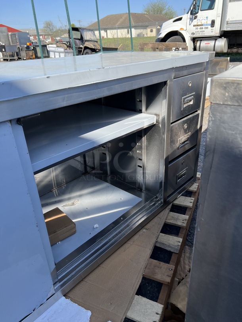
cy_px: 161
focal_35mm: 26
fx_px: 242
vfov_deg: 67.3
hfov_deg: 53.1
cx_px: 121
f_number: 1.5
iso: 50
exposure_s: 1/1751
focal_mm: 5.7
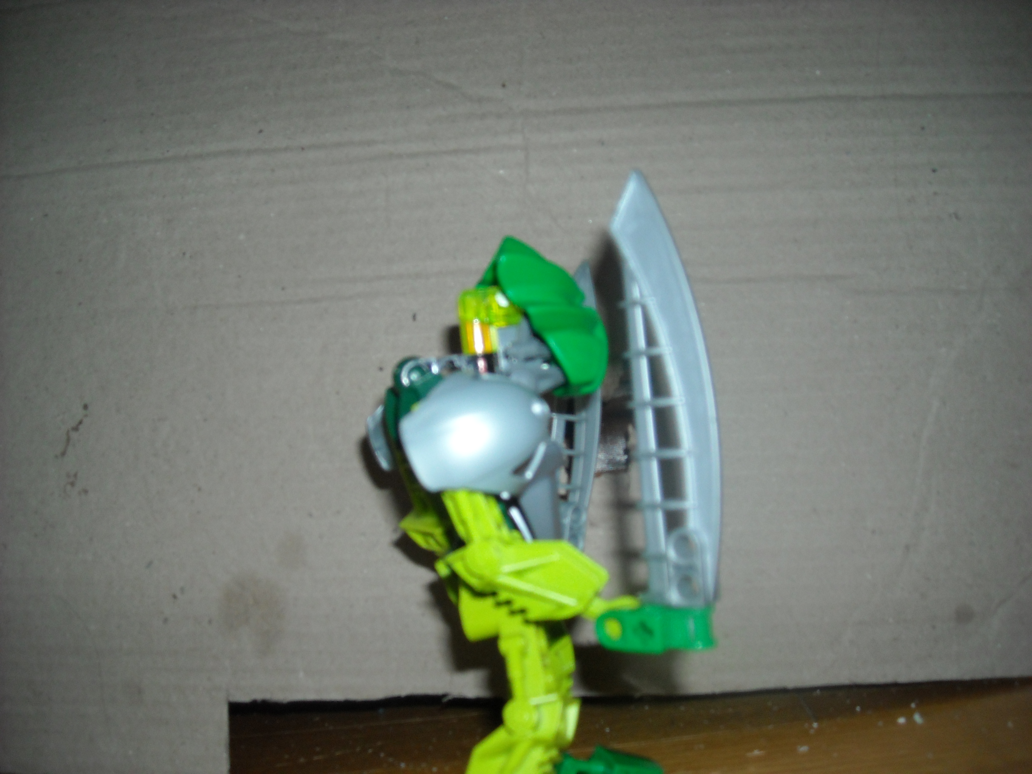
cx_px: 516
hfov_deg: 52.6
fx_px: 1043
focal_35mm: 35
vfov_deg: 40.7
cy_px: 387
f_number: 2.8
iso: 200
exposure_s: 1/60
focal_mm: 5.7
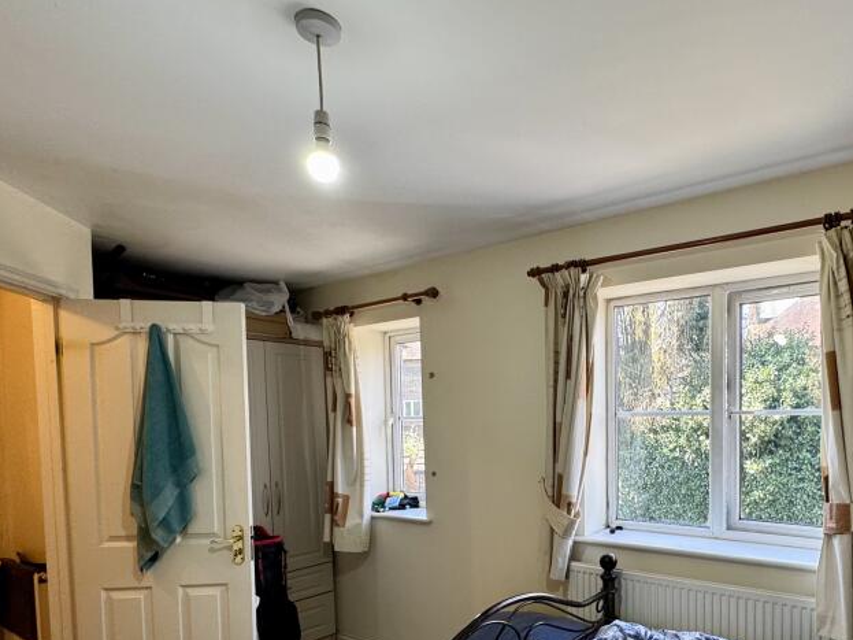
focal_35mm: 23
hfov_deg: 71.4
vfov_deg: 57.0
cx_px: 581
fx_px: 567
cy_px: 448
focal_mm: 2.22
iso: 160
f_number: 2.2
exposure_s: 1/100
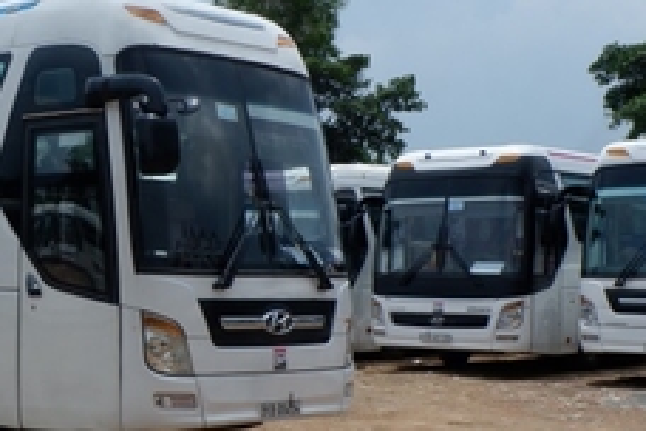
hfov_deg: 26.1
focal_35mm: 71
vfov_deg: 19.2
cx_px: -79
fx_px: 1274
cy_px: 250
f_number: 11
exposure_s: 1/400
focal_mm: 18.2
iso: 200
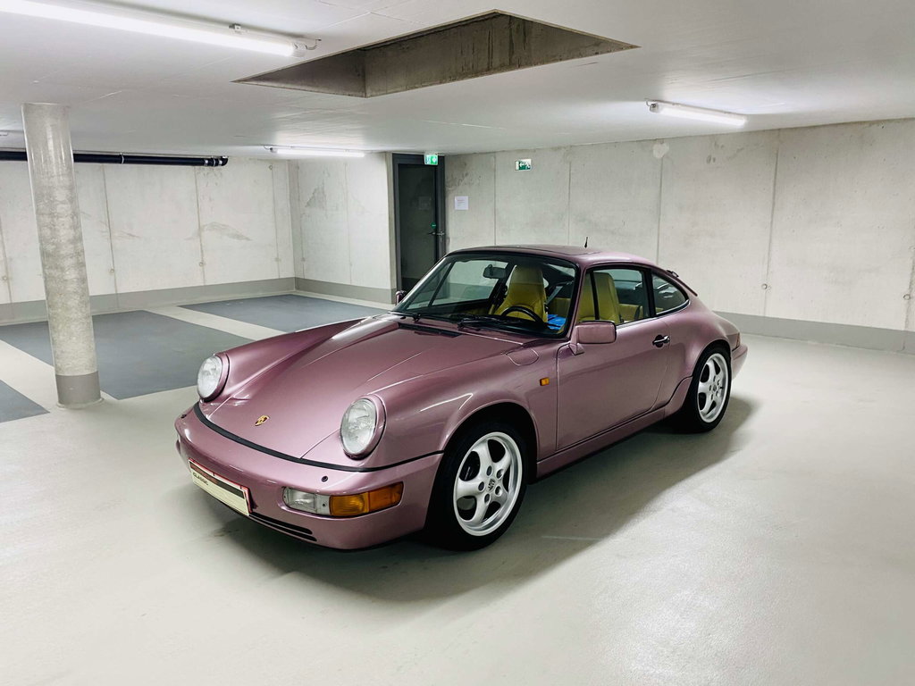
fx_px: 687
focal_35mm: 26
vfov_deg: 53.1
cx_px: 458
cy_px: 343
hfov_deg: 67.3
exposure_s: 1/50
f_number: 1.8
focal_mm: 4.25
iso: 100
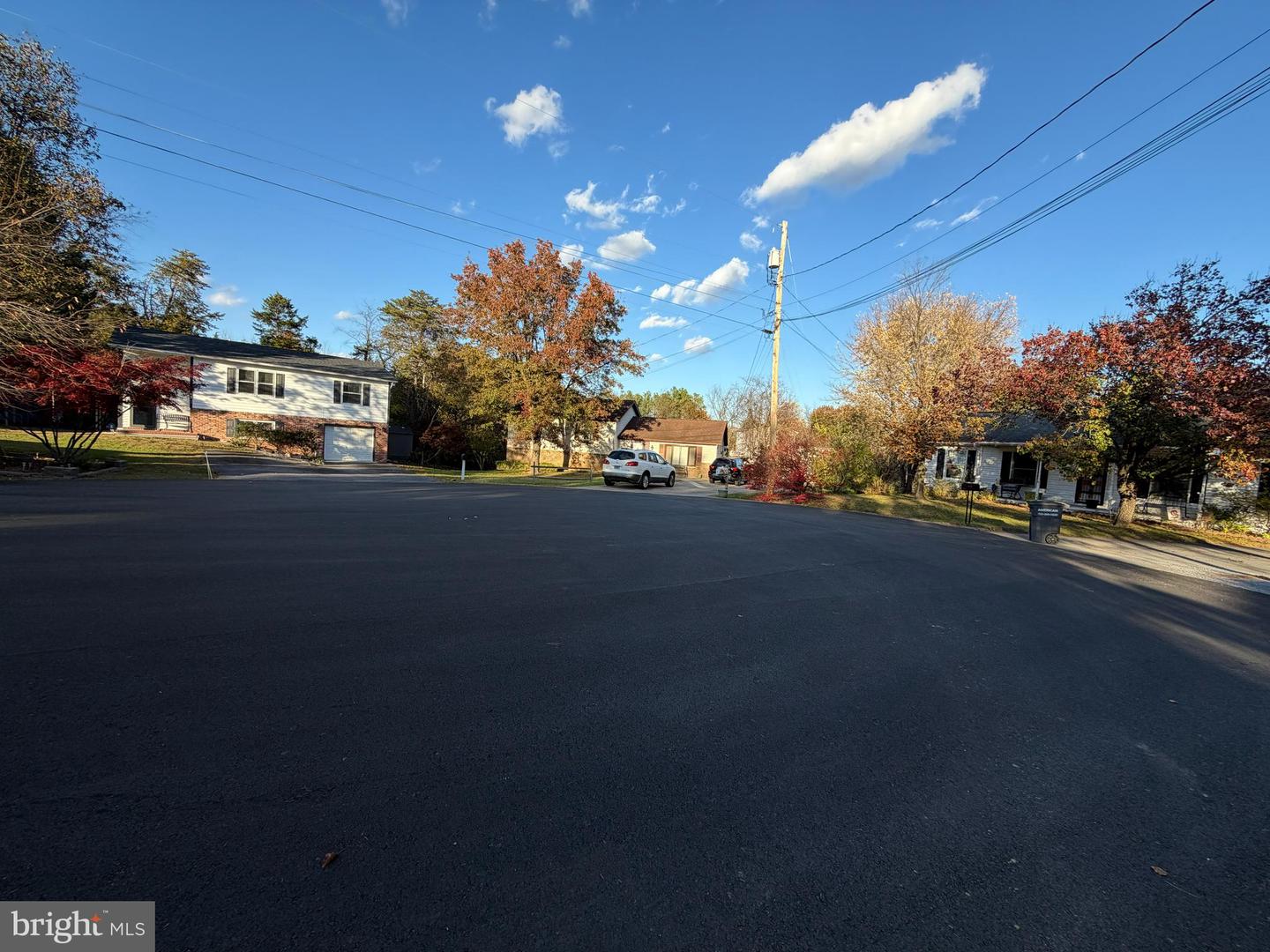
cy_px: 476
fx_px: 514
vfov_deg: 85.7
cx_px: 635
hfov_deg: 102.1
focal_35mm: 14
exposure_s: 1/625
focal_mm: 2.22
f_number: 2.2
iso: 40
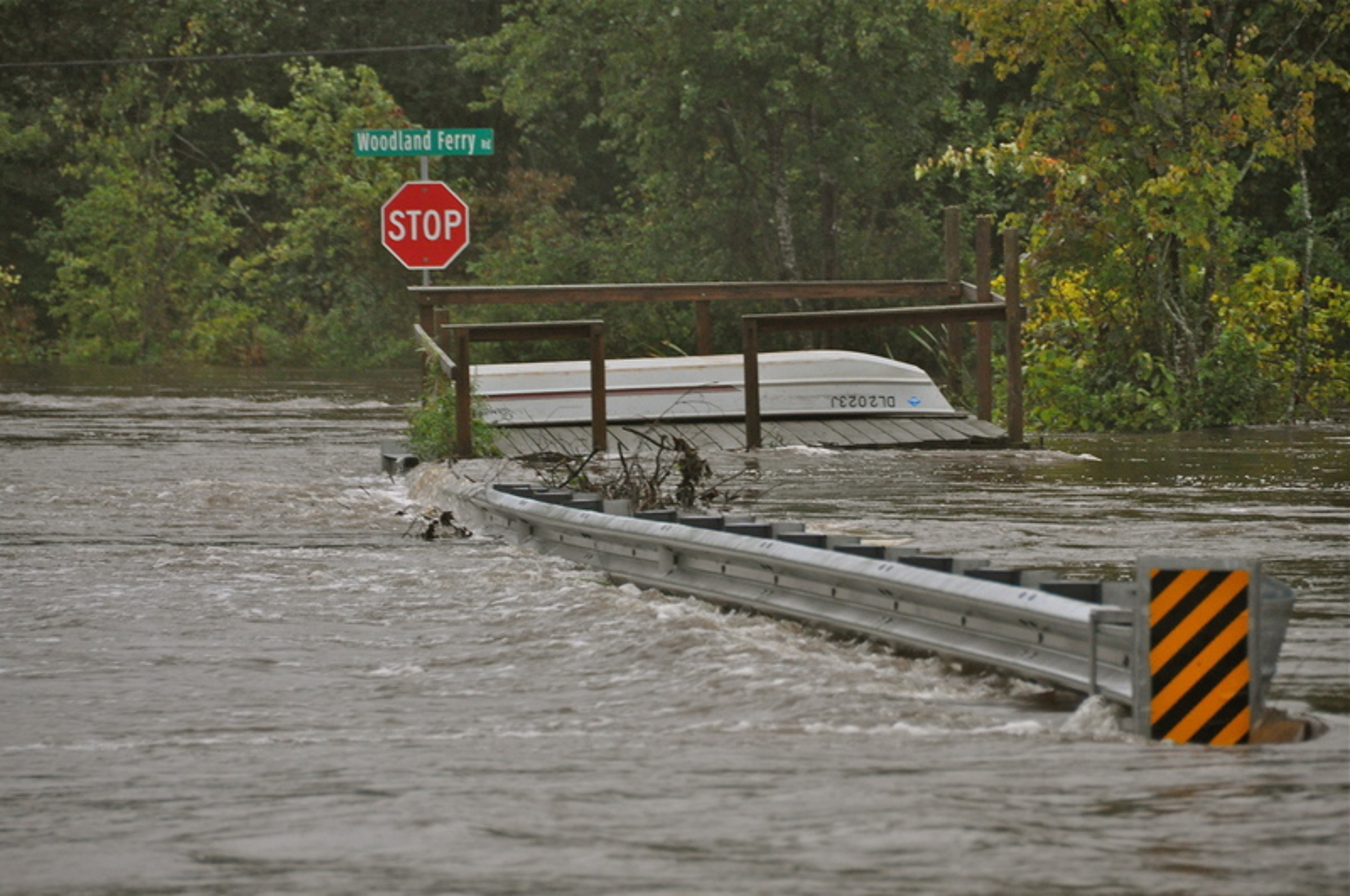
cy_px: 448
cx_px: 675
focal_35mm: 300
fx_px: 11234
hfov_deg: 6.9
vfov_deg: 4.6
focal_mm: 200
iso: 1600
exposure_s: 1/80
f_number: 5.6
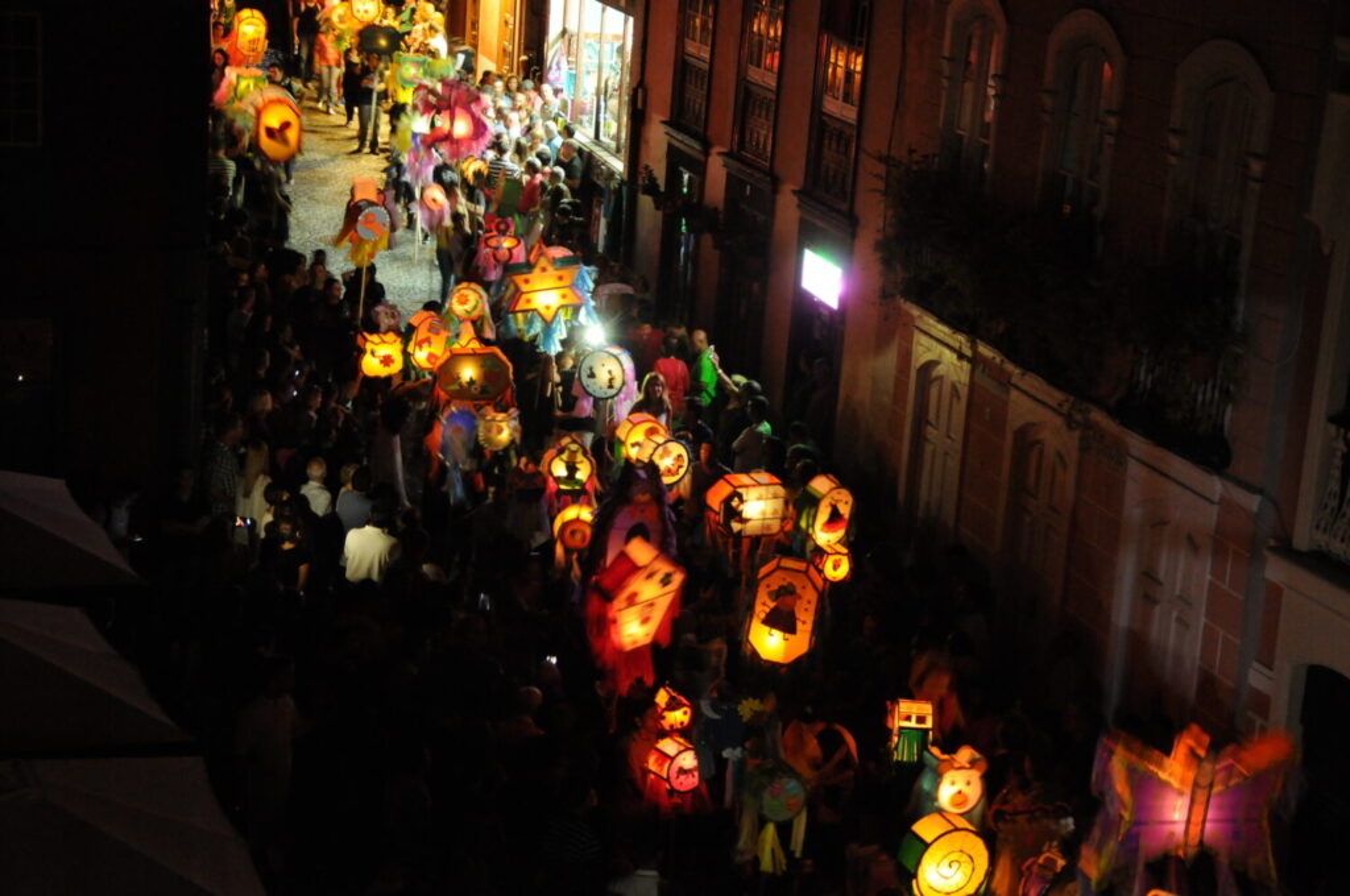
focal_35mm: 75
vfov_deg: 18.1
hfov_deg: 27.0
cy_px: 448
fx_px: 2809
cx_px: 675
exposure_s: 1/4
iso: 2500
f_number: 5
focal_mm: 50
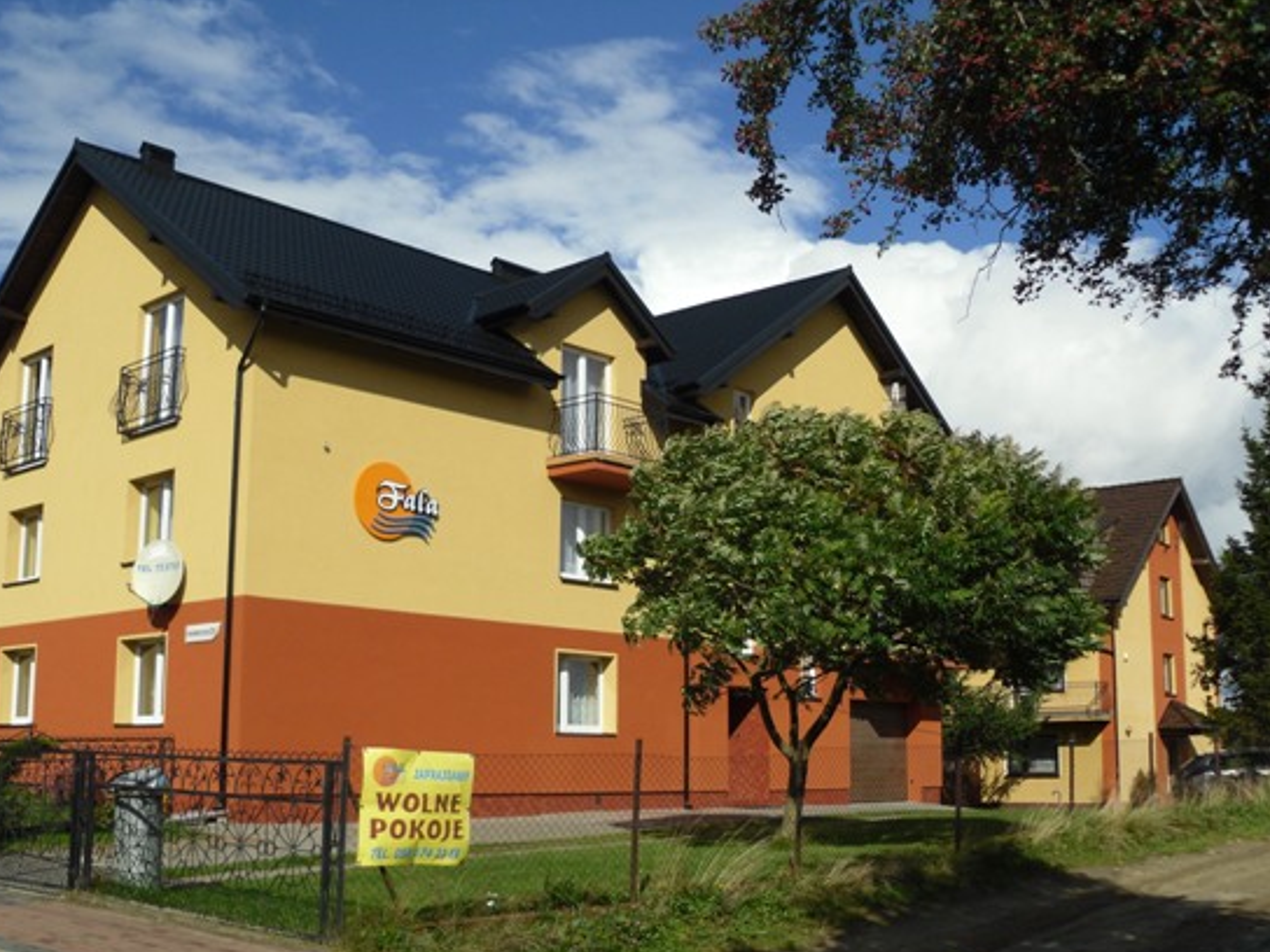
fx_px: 1468
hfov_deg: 46.8
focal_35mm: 40
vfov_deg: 35.9
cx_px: 602
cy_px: 553
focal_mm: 6
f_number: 8.1
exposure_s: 1/291
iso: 80
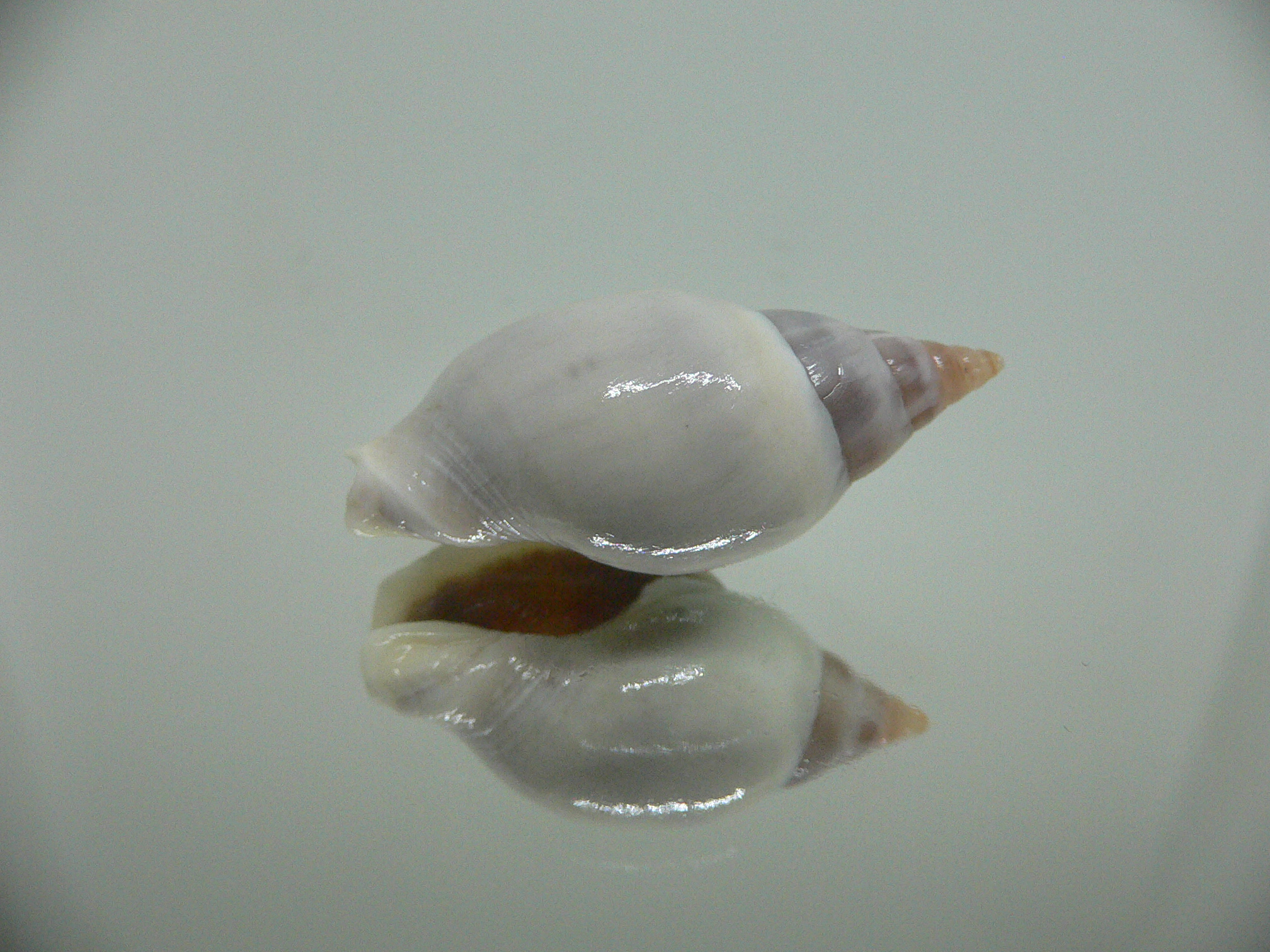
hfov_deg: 52.6
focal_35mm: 35
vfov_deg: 40.7
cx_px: 635
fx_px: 1284
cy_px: 476
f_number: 2.8
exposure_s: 1/60
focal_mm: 4.6
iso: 200
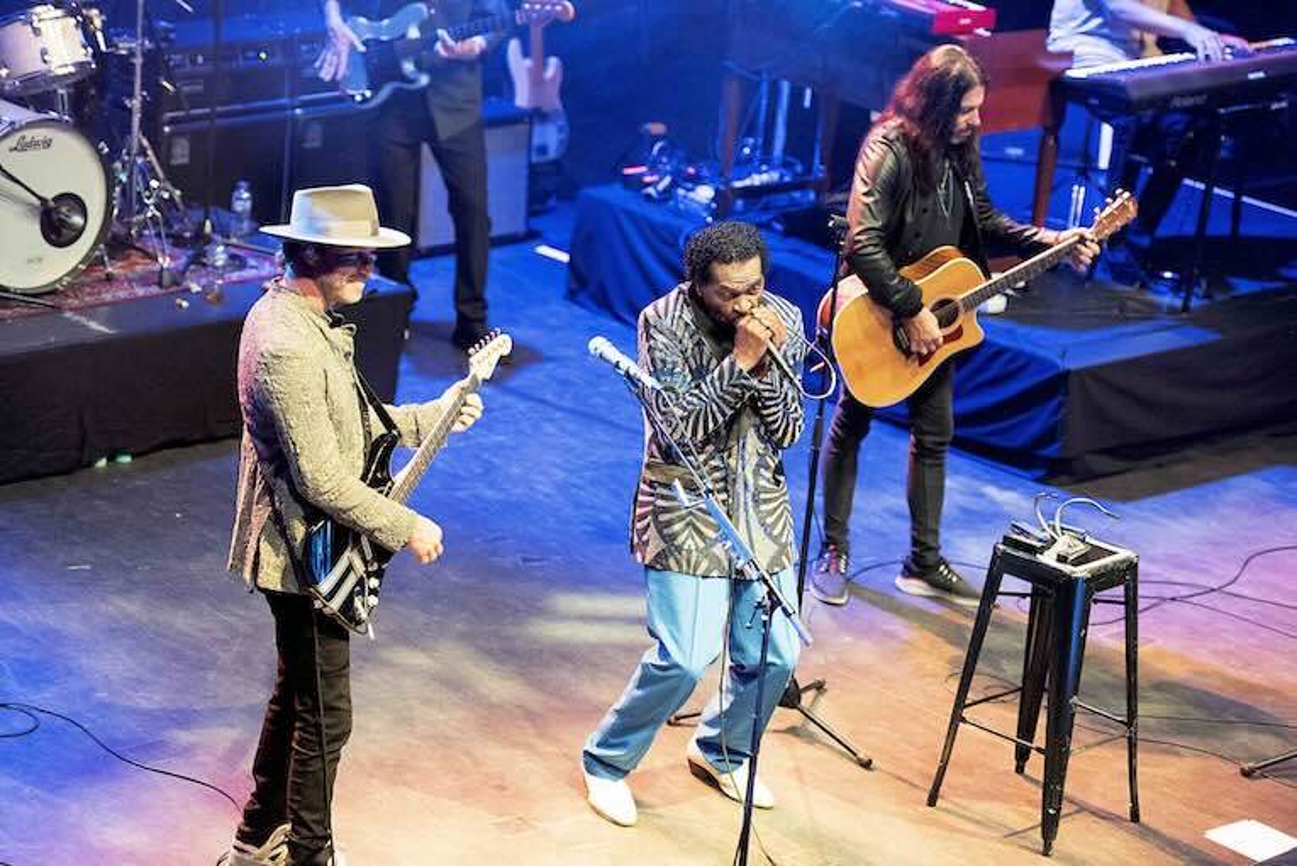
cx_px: 648
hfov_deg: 17.6
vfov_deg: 11.8
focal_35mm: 116
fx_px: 4181
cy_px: 433
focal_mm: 116
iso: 2500
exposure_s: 1/160
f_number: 2.8
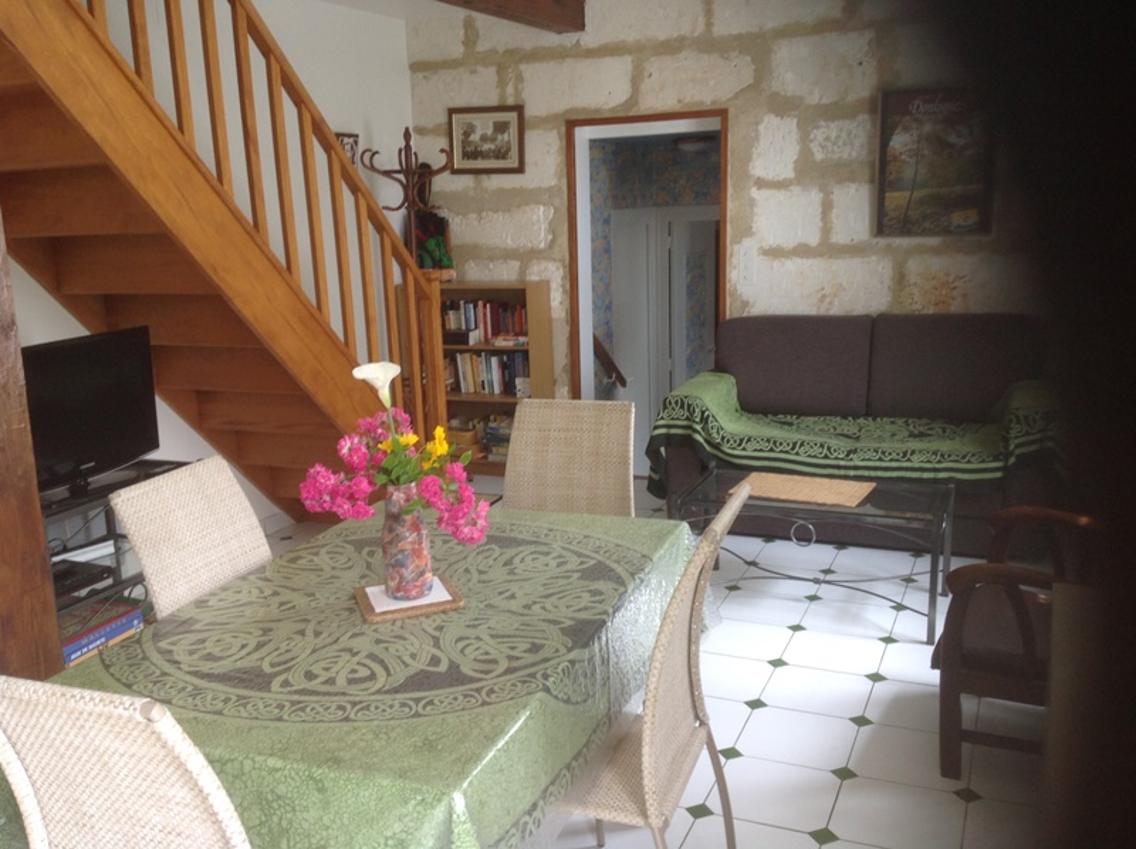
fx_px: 1147
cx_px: 568
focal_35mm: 35
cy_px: 424
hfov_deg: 52.7
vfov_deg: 40.6
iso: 50
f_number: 2.4
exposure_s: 1/30
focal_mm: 4.28
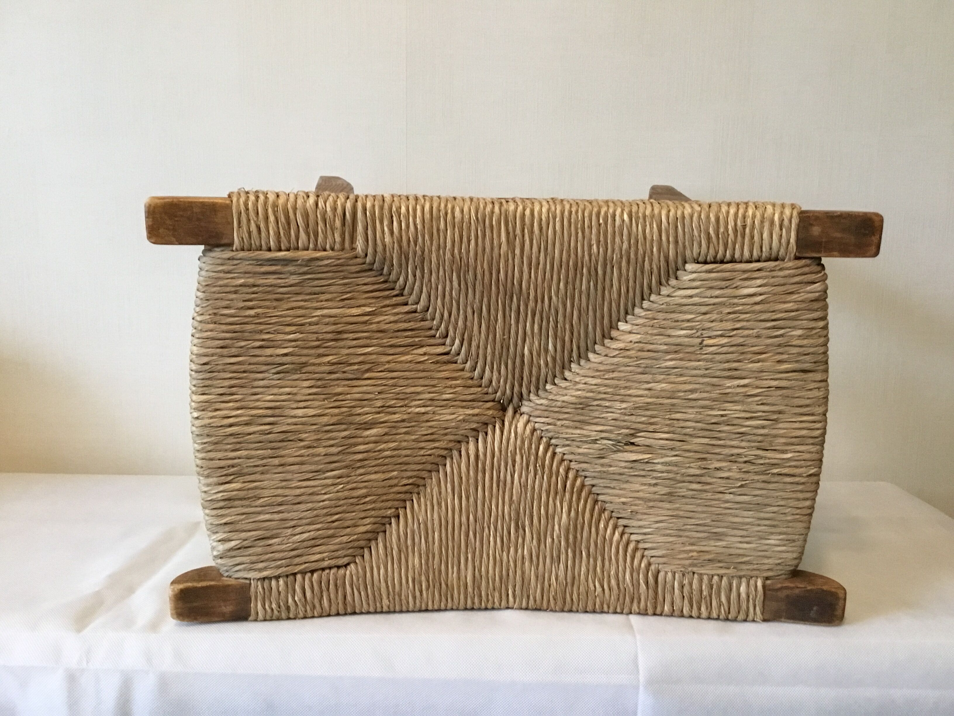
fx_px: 854
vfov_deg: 45.4
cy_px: 358
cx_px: 477
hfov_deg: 58.4
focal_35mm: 31
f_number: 2.4
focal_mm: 3.3
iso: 250
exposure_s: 1/33
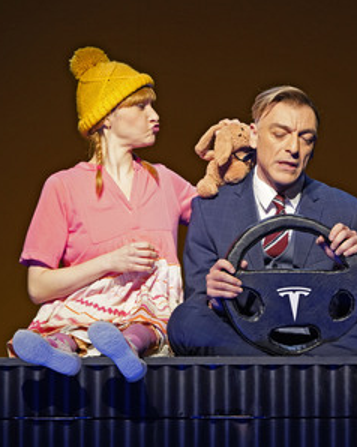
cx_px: 281
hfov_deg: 6.7
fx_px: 3041
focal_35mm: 230
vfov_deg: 8.4
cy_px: 224
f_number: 5.6
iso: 2000
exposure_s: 1/200
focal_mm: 162
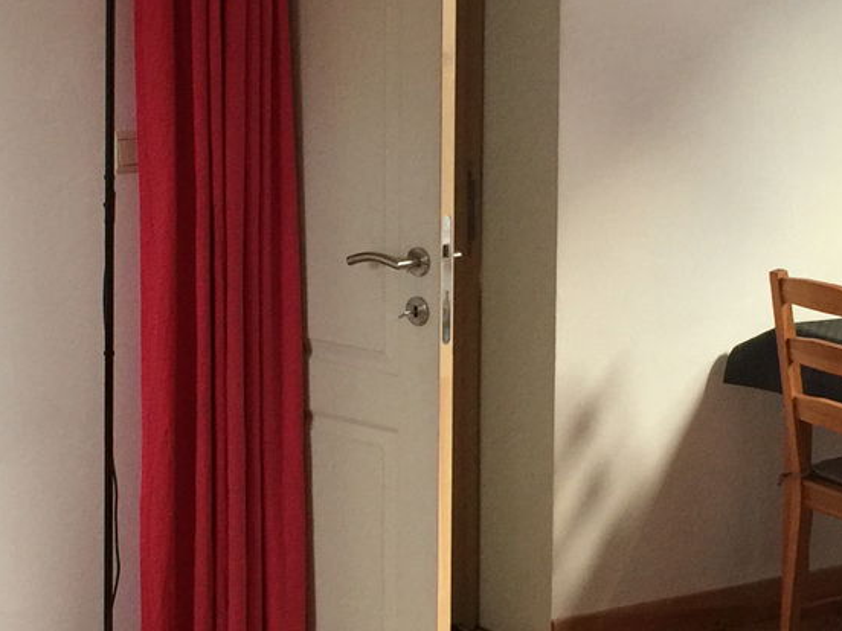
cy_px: 265
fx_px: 2043
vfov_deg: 17.6
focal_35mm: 84
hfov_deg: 23.3
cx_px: 410
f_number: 2.2
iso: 100
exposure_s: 1/10
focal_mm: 4.15
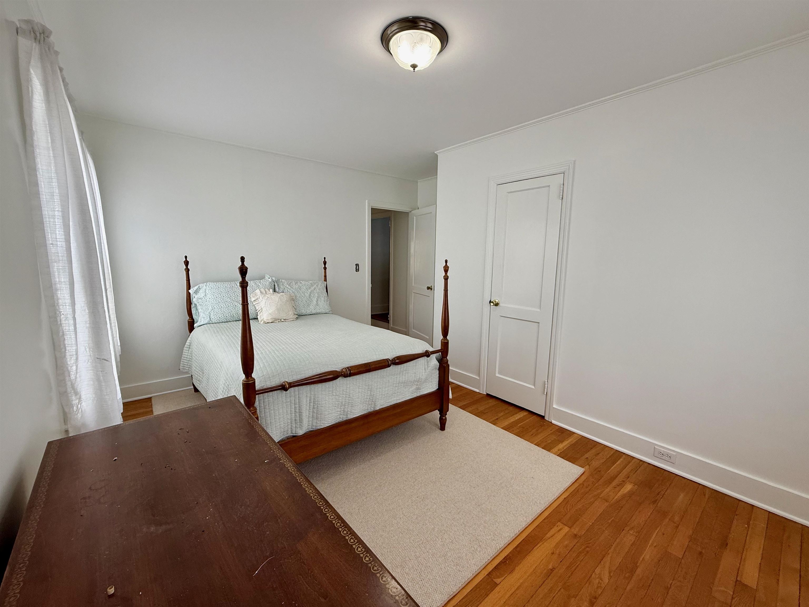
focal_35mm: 14
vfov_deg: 85.7
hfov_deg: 102.1
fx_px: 327
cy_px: 304
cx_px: 404
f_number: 2.2
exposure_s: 1/120
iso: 100
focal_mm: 2.22
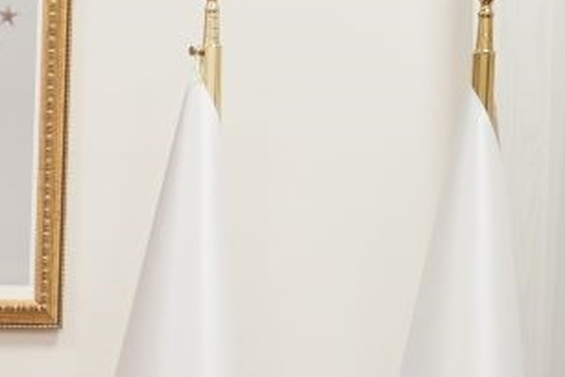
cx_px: -327
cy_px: 617
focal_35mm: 162
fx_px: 2542
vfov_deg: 8.2
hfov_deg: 12.0
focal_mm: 33
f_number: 3.2
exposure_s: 1/125
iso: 1600
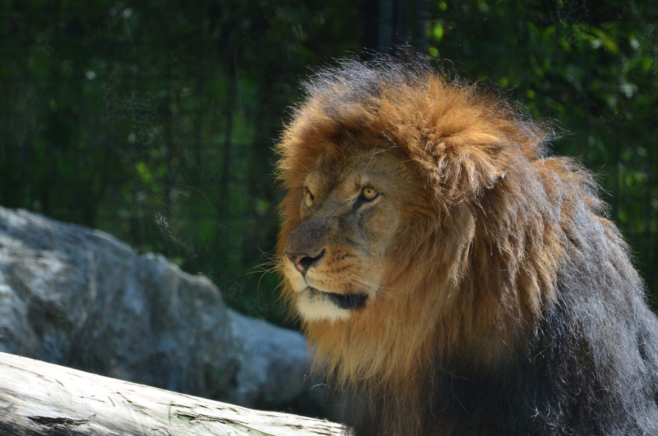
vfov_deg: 3.0
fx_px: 8207
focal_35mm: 450
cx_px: 329
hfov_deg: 4.6
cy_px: 218
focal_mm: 300
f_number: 5.6
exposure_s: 1/125
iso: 100
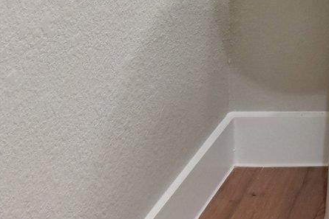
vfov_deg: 14.4
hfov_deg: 21.8
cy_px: -281
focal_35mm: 69
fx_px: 631
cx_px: 549
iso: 280
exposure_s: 1/15
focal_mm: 15
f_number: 8
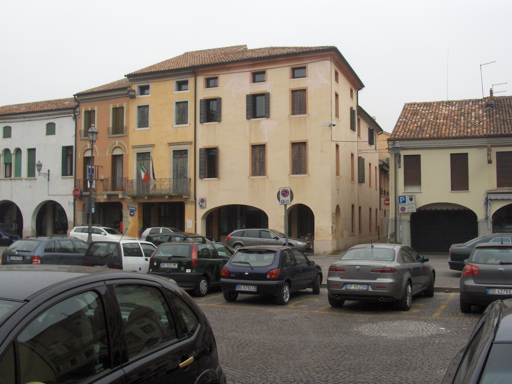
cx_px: 256
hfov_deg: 49.0
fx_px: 562
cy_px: 192
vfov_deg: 37.7
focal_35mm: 38
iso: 100
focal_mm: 6.4
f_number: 4.5
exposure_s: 1/495
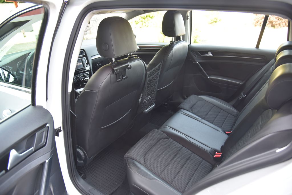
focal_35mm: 24
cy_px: 98
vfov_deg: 53.2
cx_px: 146
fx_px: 195
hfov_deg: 73.7
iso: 500
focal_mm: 24
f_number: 4
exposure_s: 1/60
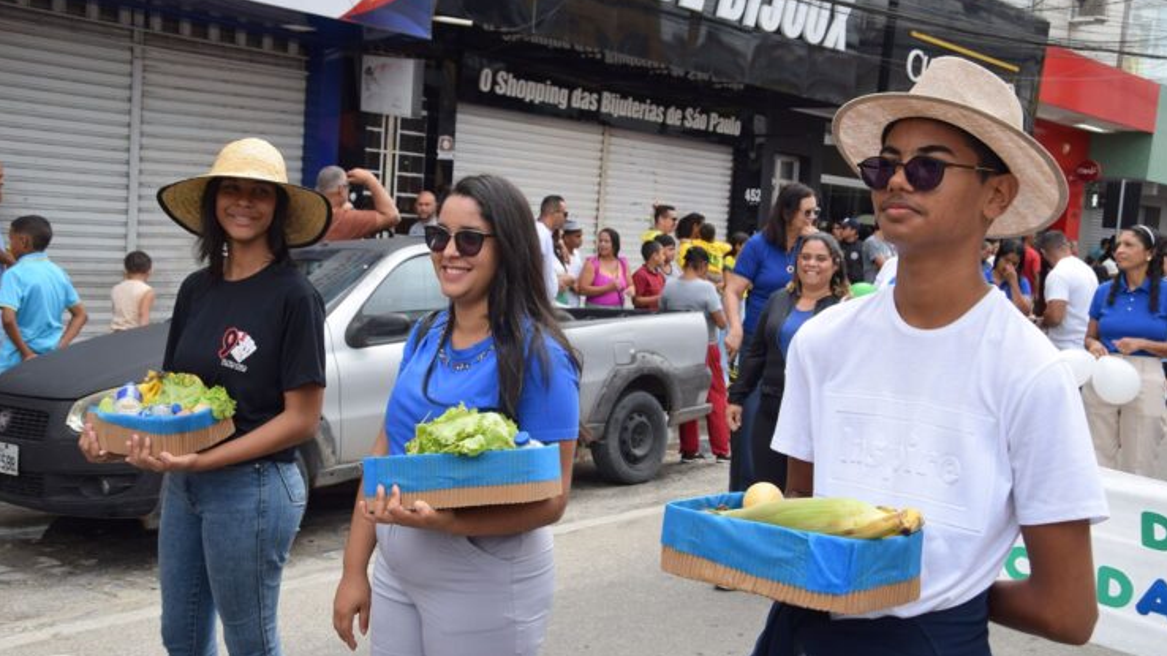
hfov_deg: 51.0
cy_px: 323
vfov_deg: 30.0
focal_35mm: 40
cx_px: 584
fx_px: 1223
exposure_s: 1/250
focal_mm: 25
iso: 200
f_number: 8
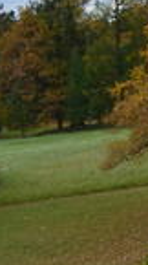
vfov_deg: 12.1
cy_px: -106
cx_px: 766
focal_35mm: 171
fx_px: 1199
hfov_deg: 5.3
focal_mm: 18
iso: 200
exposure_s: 1/100
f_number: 11
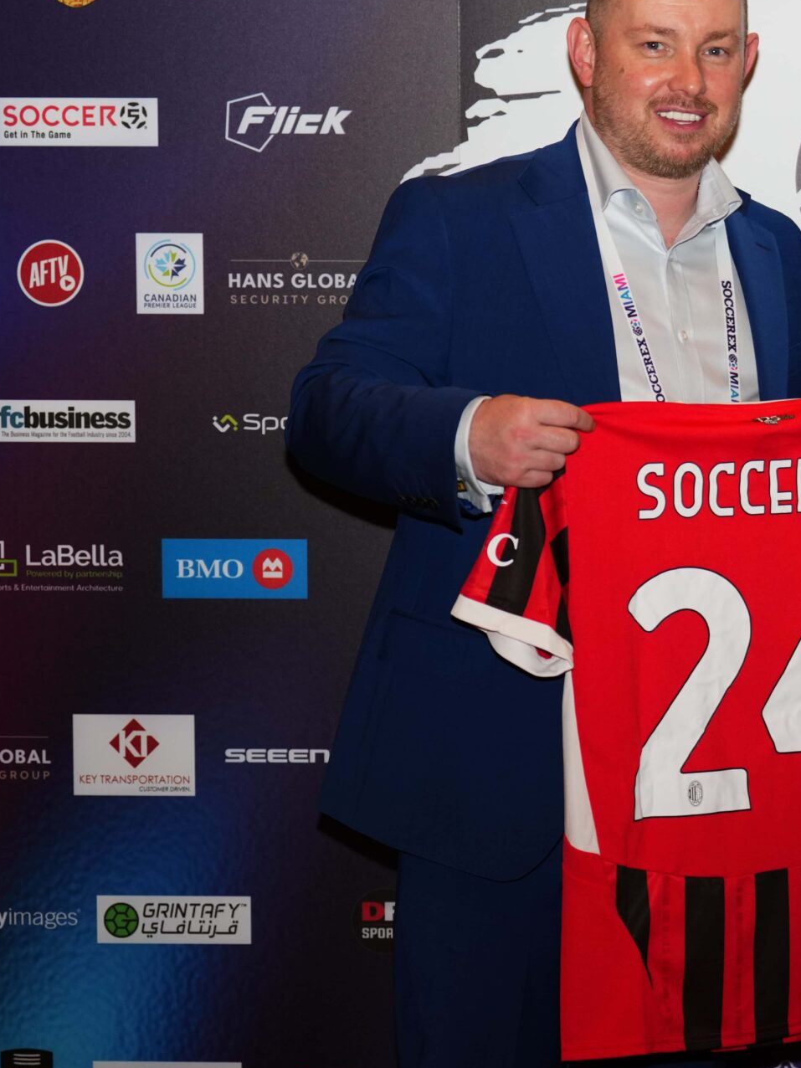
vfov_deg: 14.6
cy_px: 475
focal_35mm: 135
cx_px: 1005
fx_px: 4165
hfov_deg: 10.8
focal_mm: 70
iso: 640
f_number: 2.8
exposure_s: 1/400
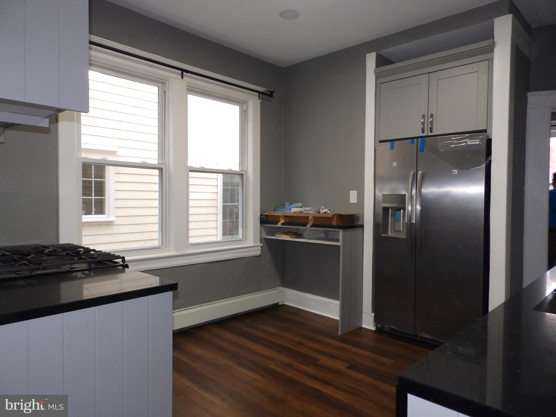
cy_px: 208
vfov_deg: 61.1
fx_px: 353
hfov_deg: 76.4
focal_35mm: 22
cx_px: 278
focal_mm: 4
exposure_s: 1/30
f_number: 3.4
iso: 320
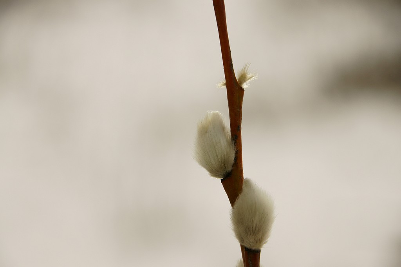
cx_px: 200
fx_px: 4174
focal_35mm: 375
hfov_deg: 5.5
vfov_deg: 3.7
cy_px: 134
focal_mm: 250
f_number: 10
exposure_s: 1/800
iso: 200
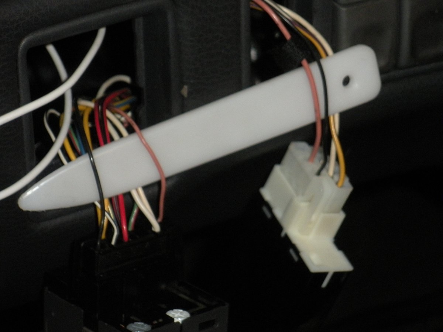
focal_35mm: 144
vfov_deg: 10.3
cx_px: 222
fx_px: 1843
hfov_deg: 13.7
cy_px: 166
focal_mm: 26
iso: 400
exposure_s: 1/125
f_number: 5.4
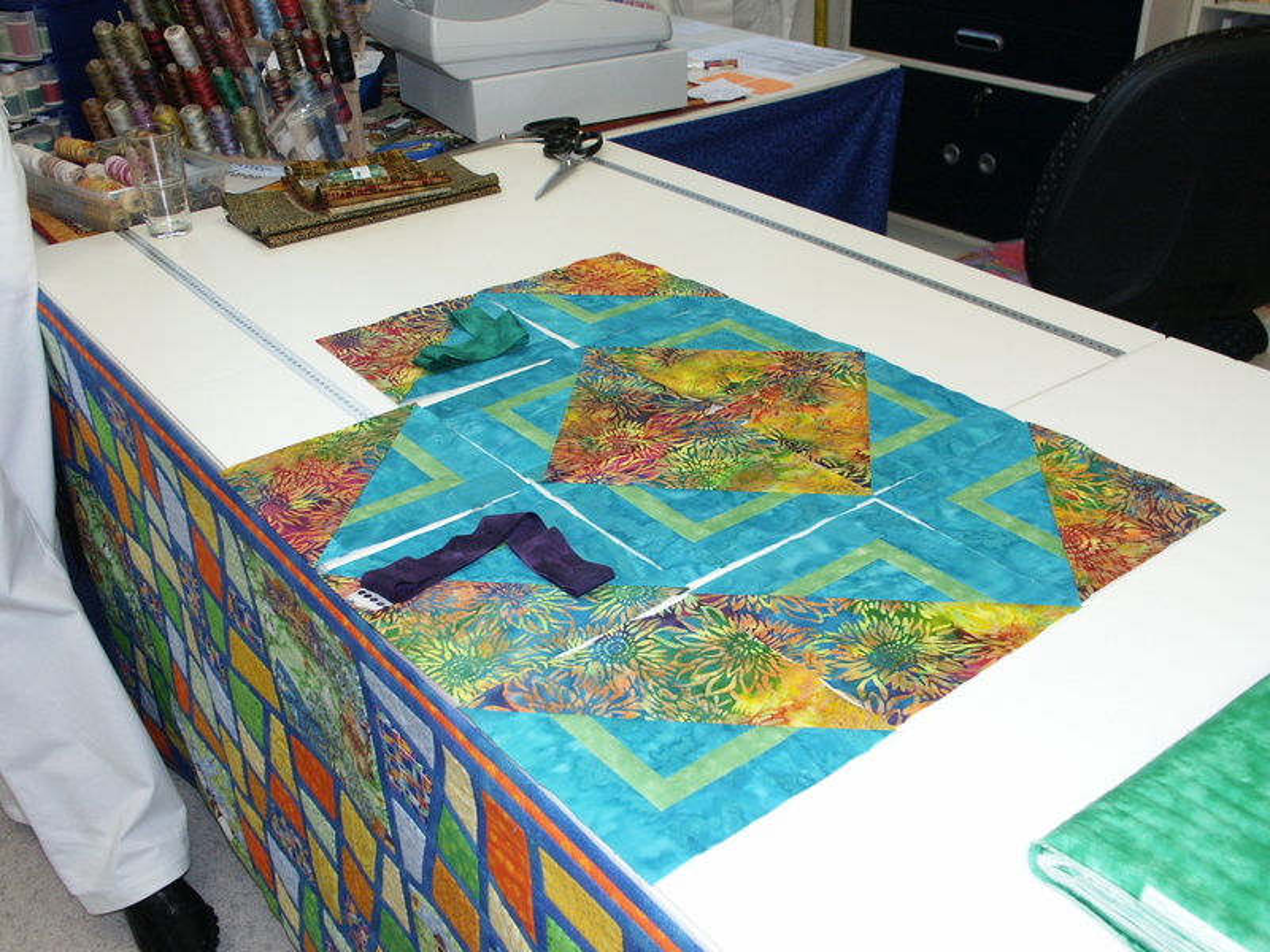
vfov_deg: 40.7
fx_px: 1284
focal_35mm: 35
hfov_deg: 52.6
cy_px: 476
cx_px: 635
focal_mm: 9.14
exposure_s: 1/180
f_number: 2.8
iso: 200
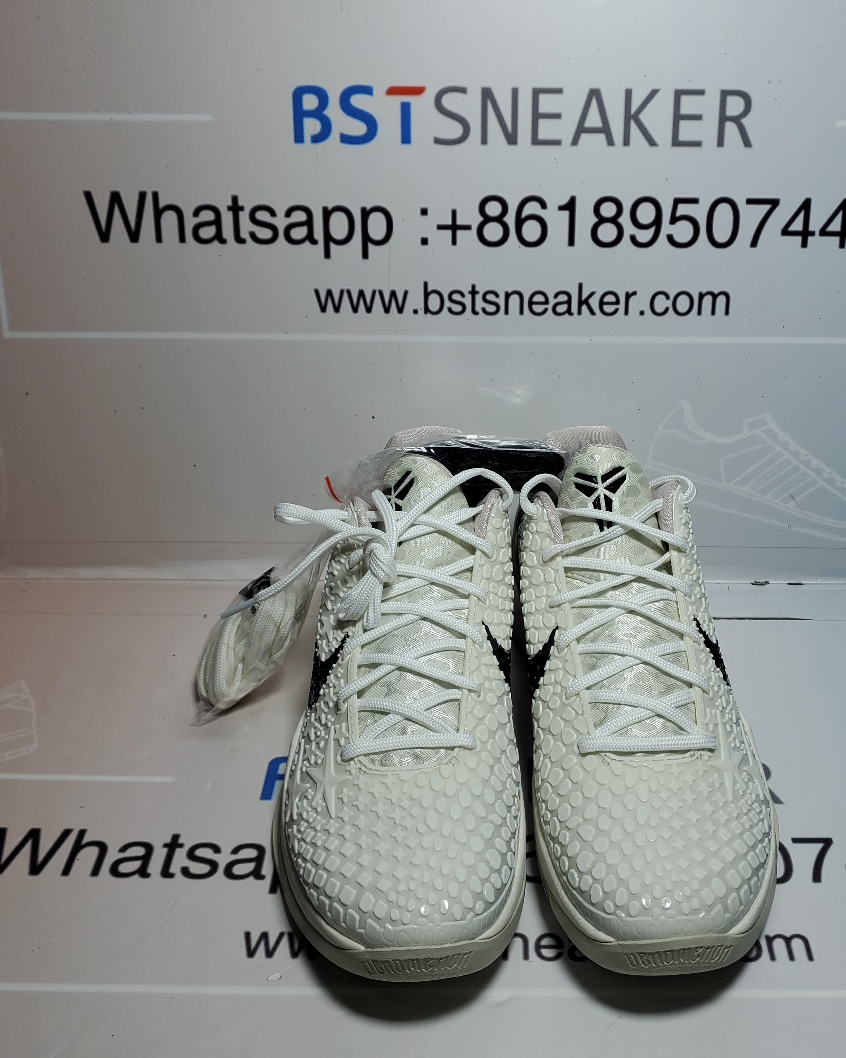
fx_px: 1064
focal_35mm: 34
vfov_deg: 52.8
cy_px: 530
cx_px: 492
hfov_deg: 43.2
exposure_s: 1/992
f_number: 1.5
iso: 50
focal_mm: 4.3
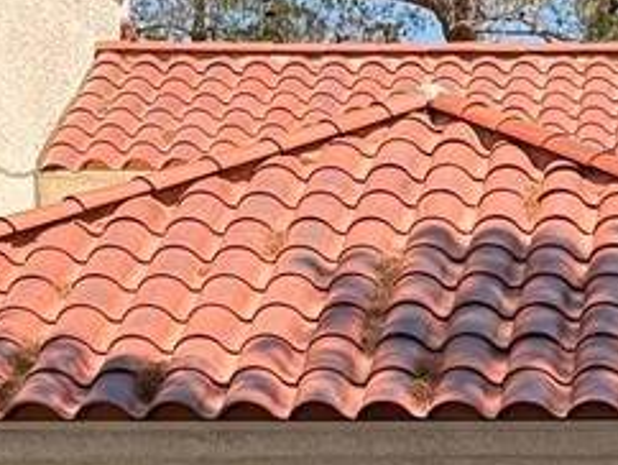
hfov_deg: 9.7
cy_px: 473
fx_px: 3628
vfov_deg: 7.3
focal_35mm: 203
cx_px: 638
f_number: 1.78
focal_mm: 6.76
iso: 64
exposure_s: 1/2342
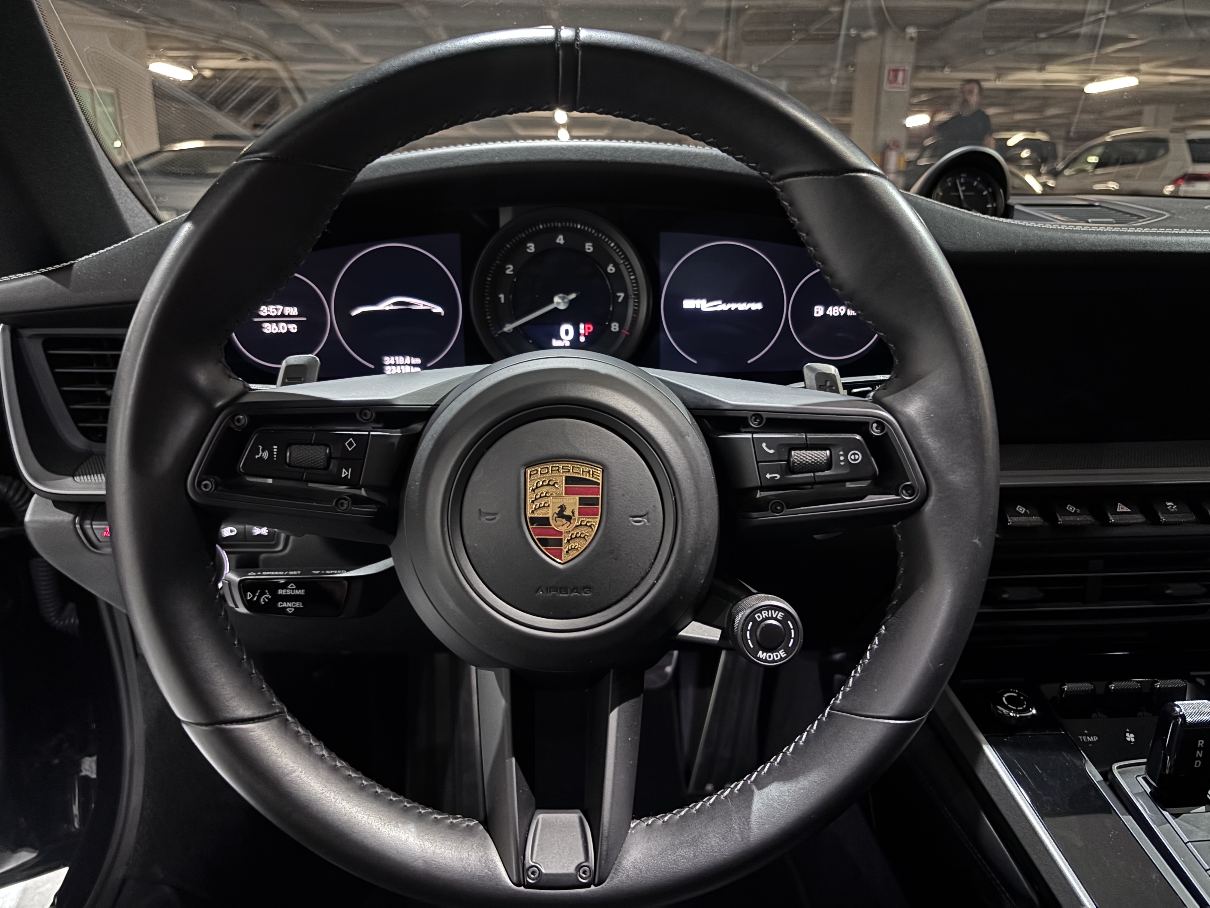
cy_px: 454
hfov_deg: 67.3
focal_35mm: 26
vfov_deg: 53.1
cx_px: 605
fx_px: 909
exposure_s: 1/13
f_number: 1.6
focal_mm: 5.96
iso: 640
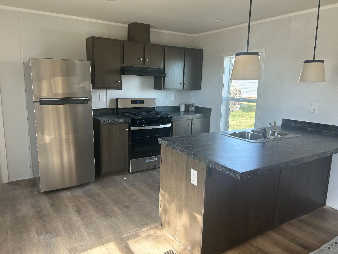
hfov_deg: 67.3
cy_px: 127
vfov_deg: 53.1
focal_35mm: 26
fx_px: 254
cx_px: 169
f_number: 1.5
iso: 80
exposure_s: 1/121
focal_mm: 5.7
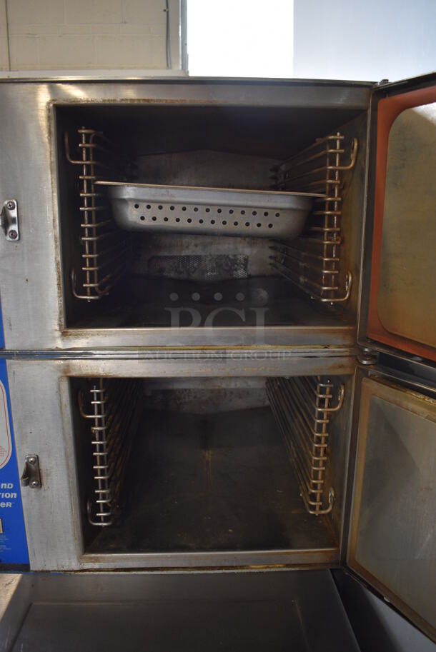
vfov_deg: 67.3
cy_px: 326
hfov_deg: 48.0
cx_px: 218
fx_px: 490
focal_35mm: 27
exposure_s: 1/160
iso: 800
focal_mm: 18
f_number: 3.5
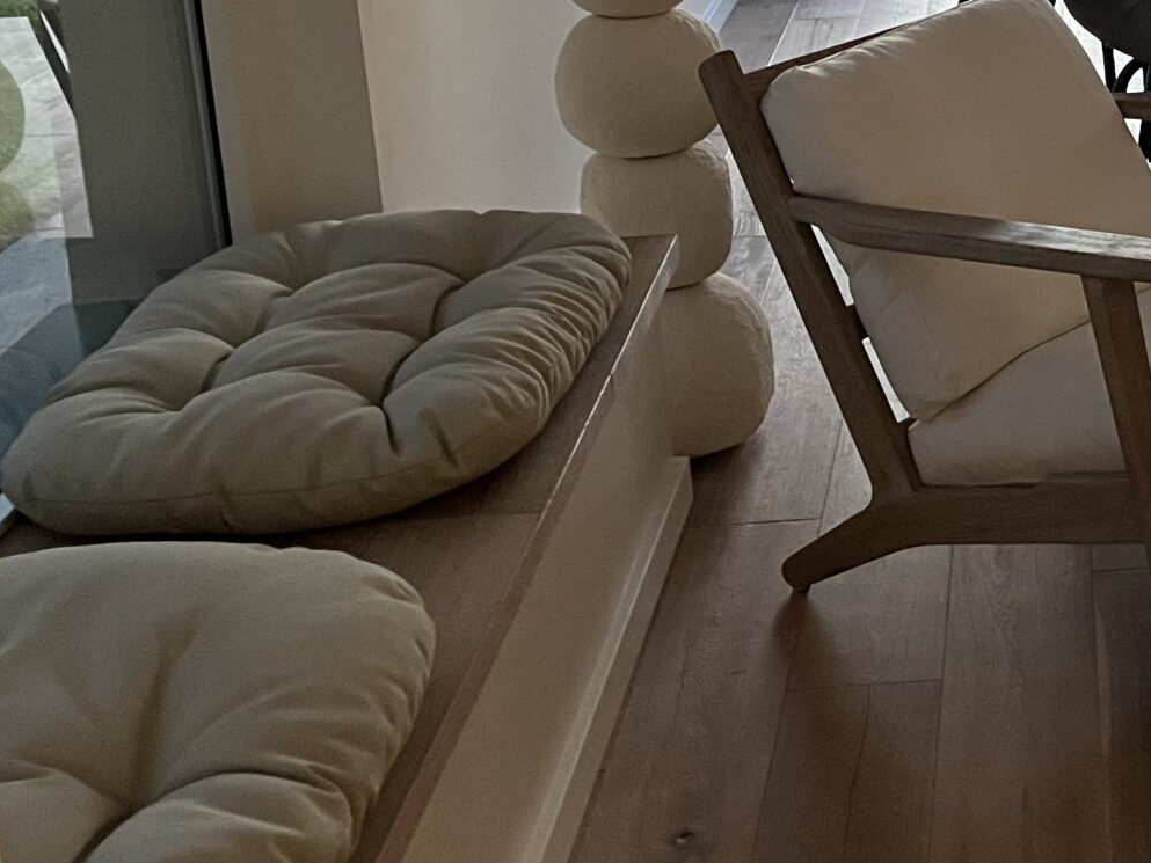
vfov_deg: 21.0
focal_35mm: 67
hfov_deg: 26.9
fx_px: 2228
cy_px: -46
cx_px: 1223
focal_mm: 5.1
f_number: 1.6
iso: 500
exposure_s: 1/50
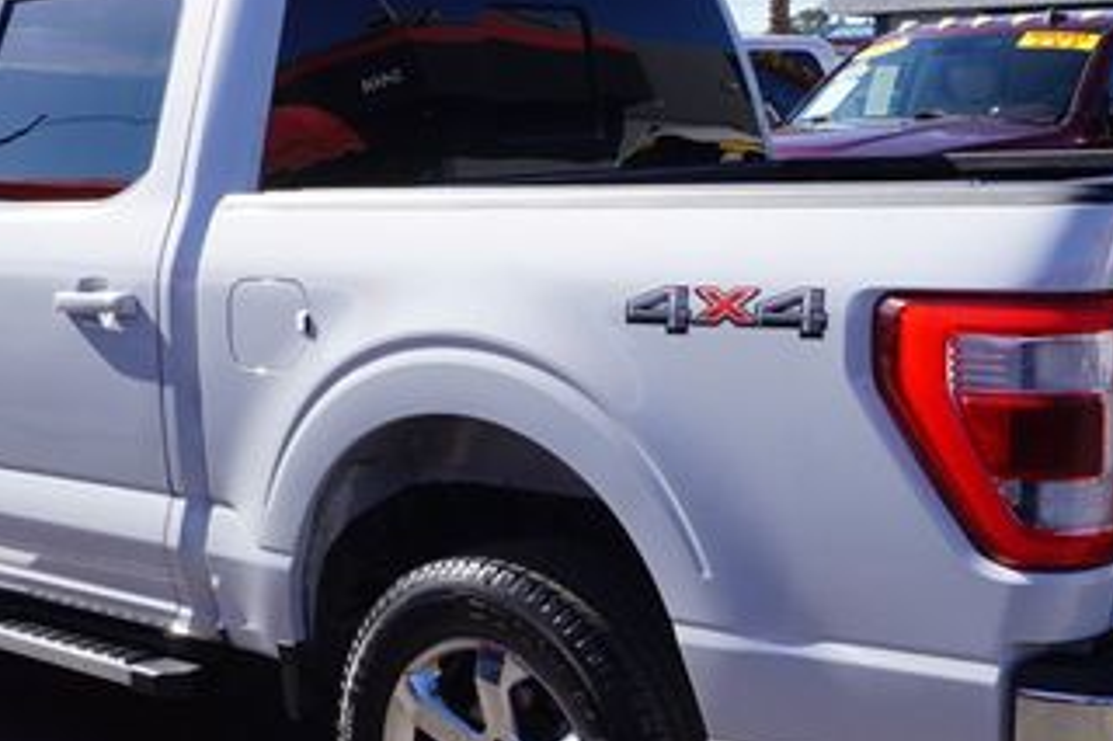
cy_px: 435
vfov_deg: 21.5
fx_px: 1947
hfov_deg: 31.9
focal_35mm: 63
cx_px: 553
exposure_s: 1/80
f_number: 13
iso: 100
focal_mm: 21
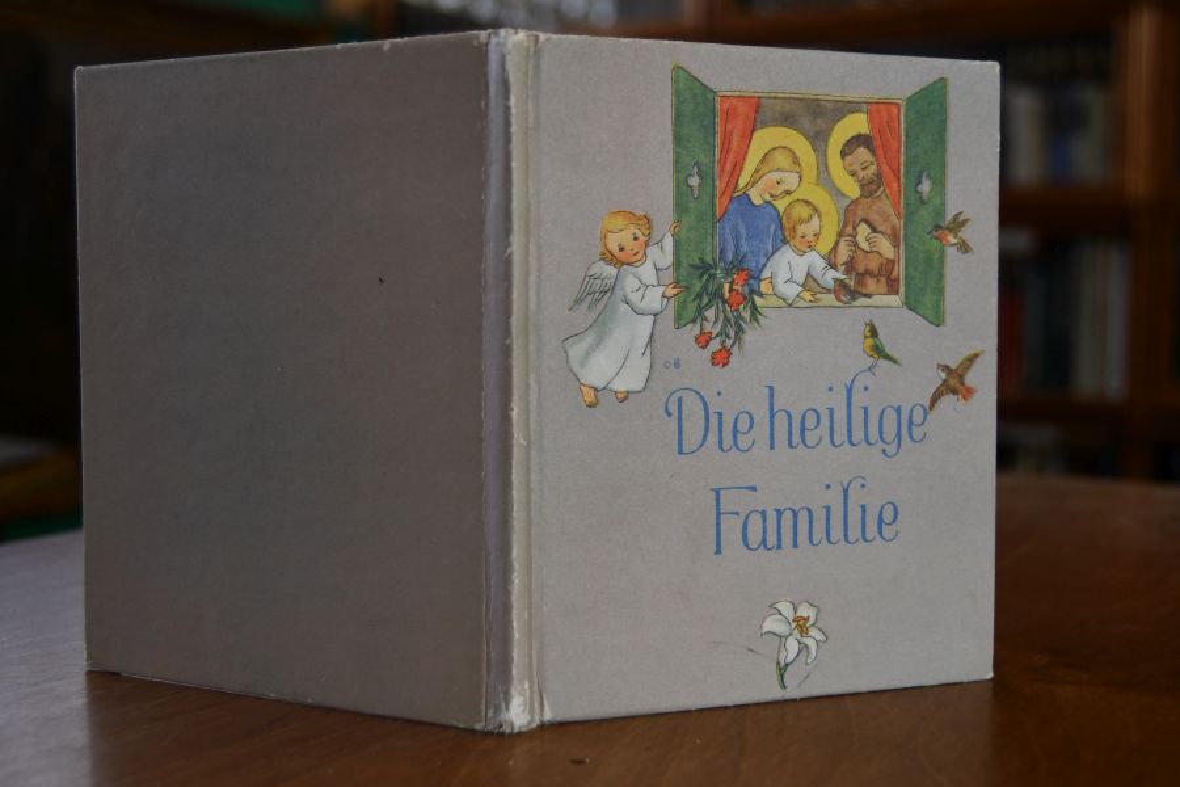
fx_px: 1475
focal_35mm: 45
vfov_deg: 29.9
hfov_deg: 43.6
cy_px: 394
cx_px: 590
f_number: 4.2
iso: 640
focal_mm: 30
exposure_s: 1/250
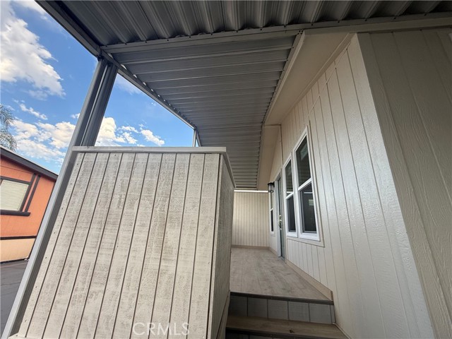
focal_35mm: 14
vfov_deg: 85.7
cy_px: 170
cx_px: 226
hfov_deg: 102.1
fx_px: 183
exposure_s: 1/248
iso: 64
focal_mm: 2.22
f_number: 2.2
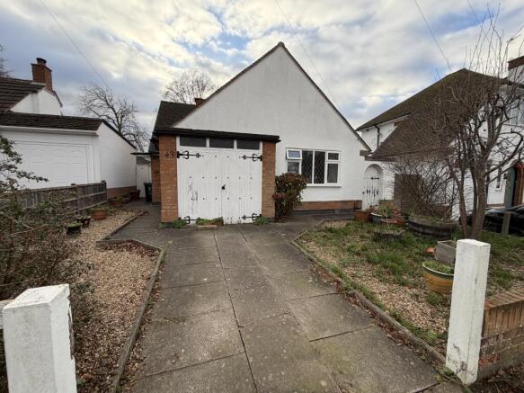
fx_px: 212
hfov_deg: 102.1
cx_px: 262
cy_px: 196
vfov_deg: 85.7
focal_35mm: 14
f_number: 2.2
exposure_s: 1/502
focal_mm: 2.22
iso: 50
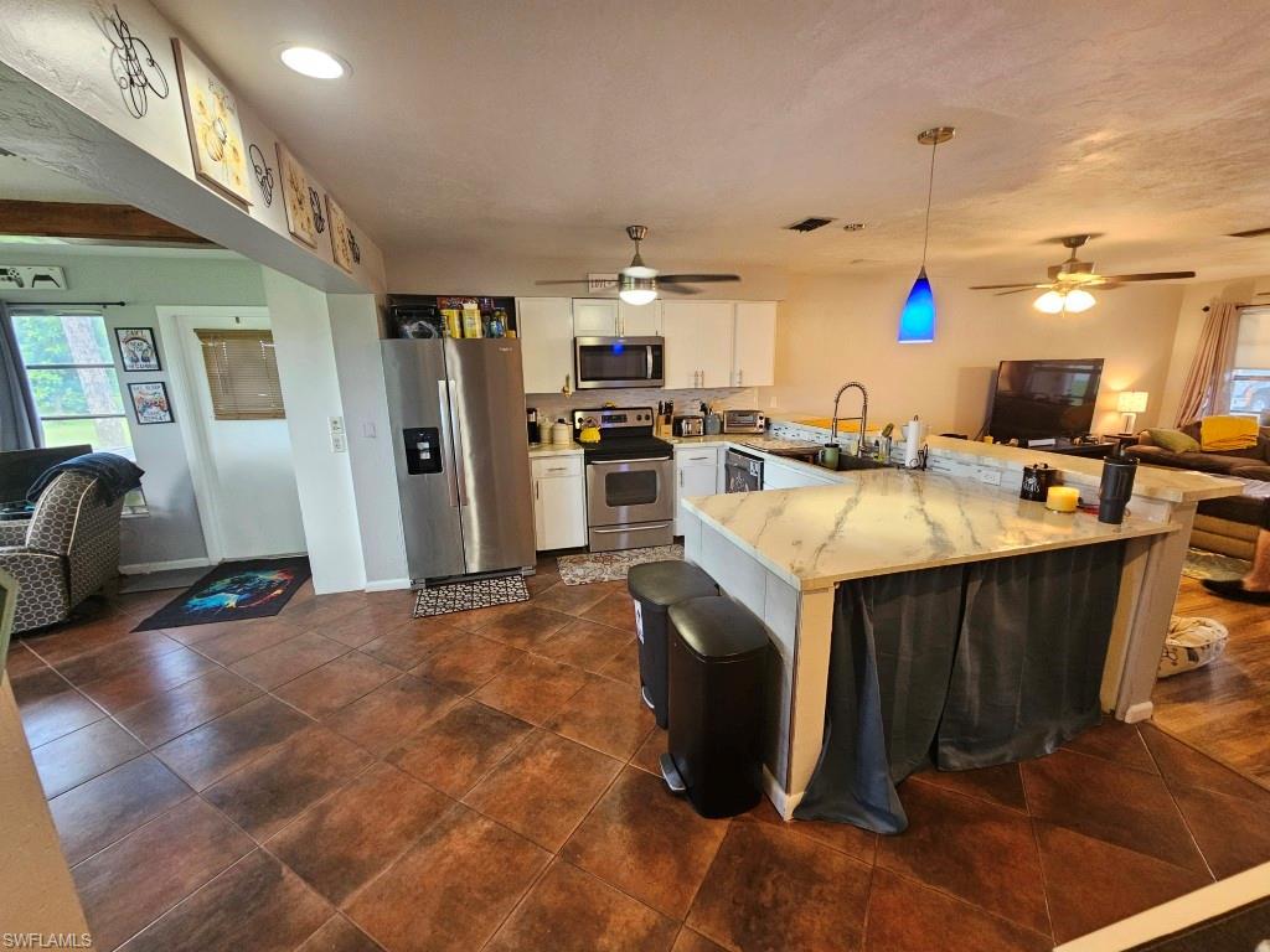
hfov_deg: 106.2
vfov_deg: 89.9
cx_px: 635
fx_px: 477
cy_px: 476
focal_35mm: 13
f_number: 2.2
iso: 400
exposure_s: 1/60
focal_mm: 2.2
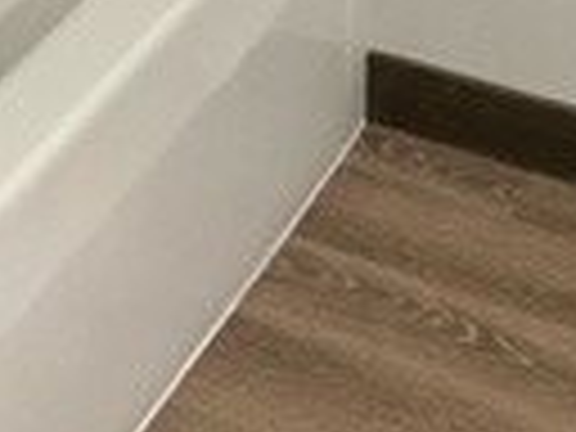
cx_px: 202
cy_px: -464
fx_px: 2163
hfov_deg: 15.1
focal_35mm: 130
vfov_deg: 10.4
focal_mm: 5.7
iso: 160
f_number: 1.5
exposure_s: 1/60
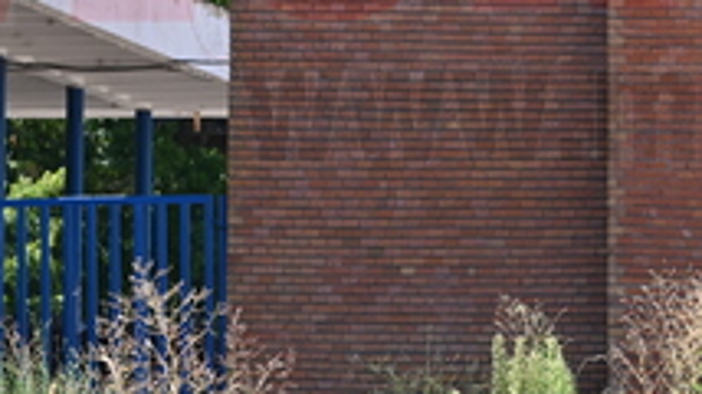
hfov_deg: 5.4
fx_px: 7440
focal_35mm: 400
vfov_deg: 3.0
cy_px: -98
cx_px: 725
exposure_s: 1/160
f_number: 8
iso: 125
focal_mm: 102
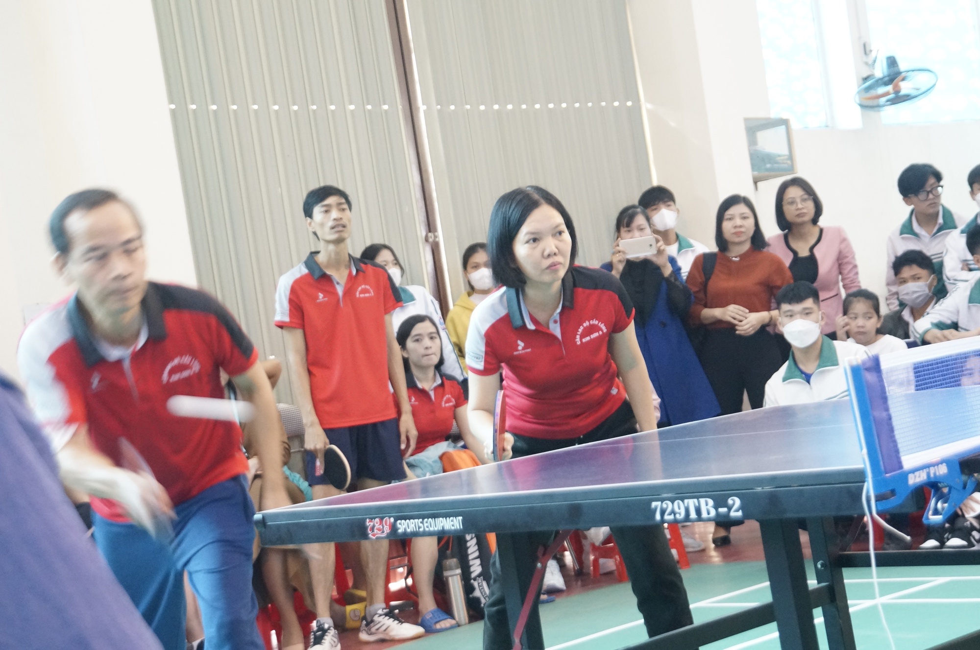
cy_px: 325
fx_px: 1875
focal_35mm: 69
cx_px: 490
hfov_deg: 29.3
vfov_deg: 19.7
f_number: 5
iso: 3200
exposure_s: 1/60
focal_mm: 46
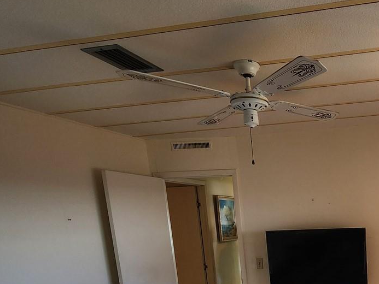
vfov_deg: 40.7
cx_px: 349
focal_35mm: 30
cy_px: 286
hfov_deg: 52.0
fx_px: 329
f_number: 2.2
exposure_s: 1/60
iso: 80
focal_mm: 2.2
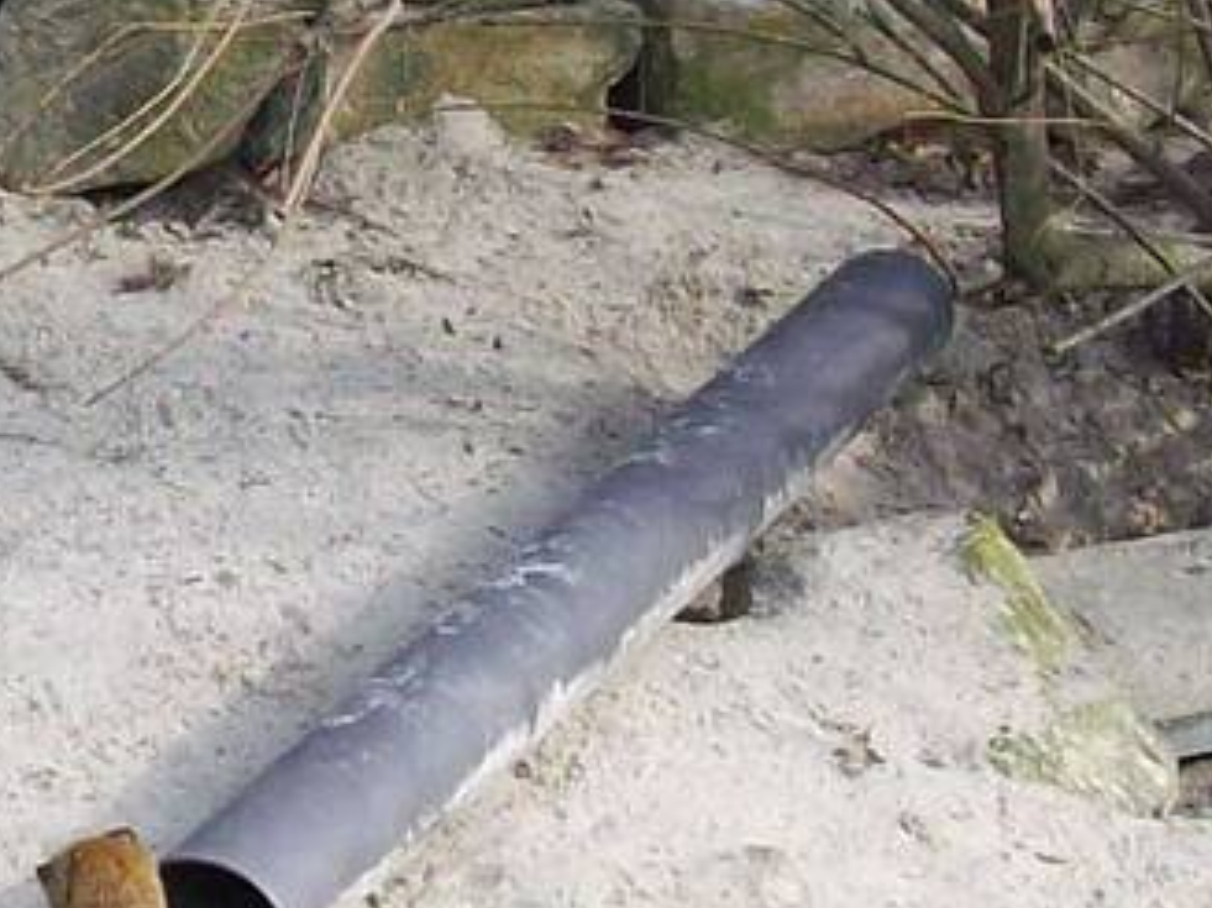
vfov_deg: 8.4
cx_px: -22
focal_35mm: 176
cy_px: 437
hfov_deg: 11.1
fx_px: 6160
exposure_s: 1/369
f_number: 2.7
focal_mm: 6
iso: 80
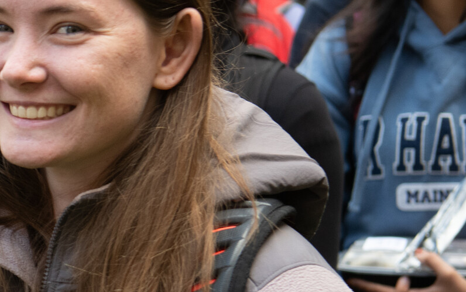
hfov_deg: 9.5
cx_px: -218
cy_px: 283
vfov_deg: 6.1
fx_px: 2731
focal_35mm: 215
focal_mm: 56
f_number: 5
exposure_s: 1/320
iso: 500
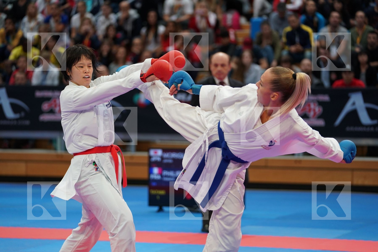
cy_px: 126
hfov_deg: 15.4
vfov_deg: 10.3
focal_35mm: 133
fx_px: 1396
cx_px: 189
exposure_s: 1/1000
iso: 1600
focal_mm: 133
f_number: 2.8
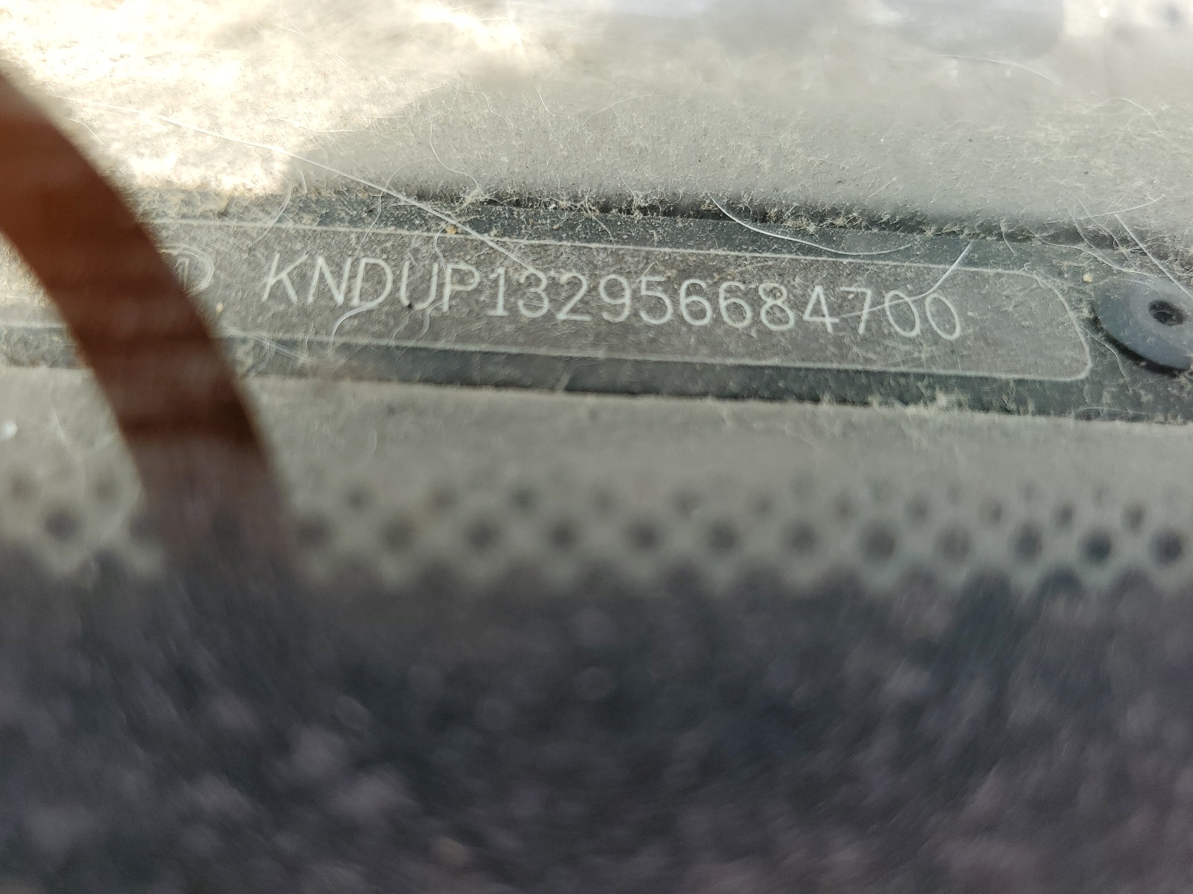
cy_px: 447
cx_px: 596
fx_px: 896
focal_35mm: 26
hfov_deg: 67.3
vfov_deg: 53.1
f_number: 1.5
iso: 50
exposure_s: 1/238
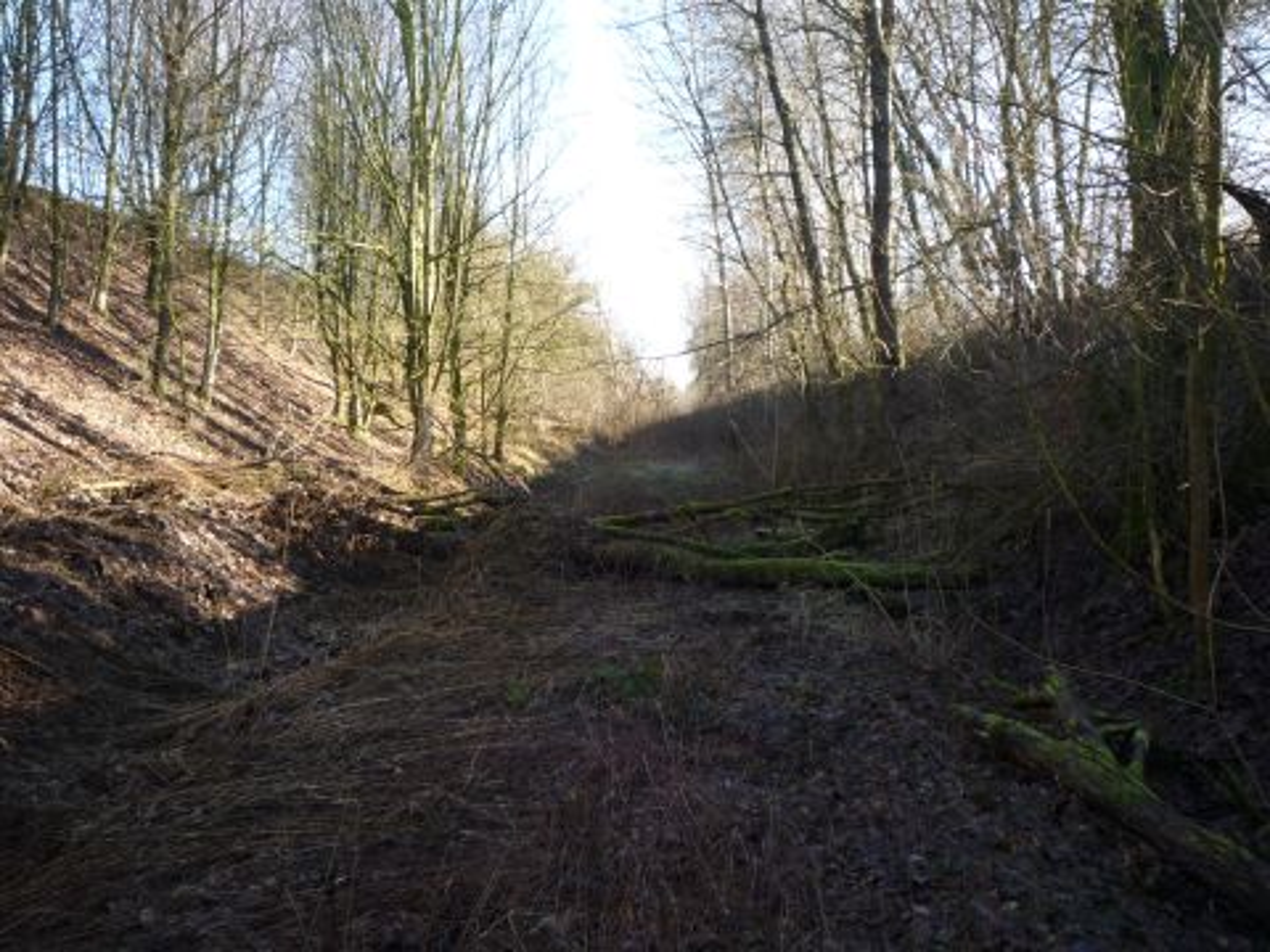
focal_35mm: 32
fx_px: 1174
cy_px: 476
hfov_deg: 56.8
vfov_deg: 44.2
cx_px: 635
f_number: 3.3
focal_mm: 5.2
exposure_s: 1/100
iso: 100
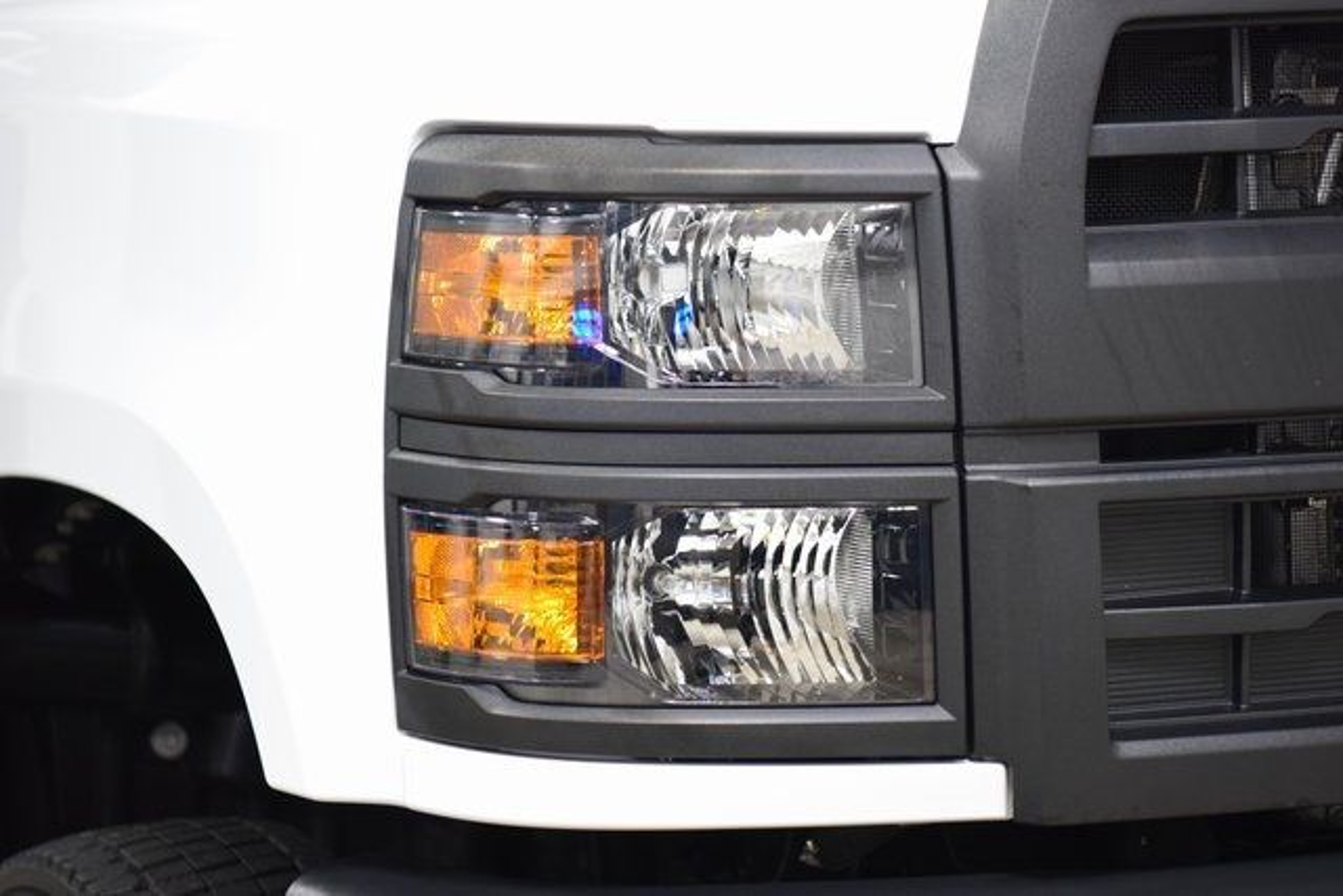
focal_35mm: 105
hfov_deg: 19.5
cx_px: 672
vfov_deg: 13.0
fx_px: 3918
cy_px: 448
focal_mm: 70
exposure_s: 1/80
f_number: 2.8
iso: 1600
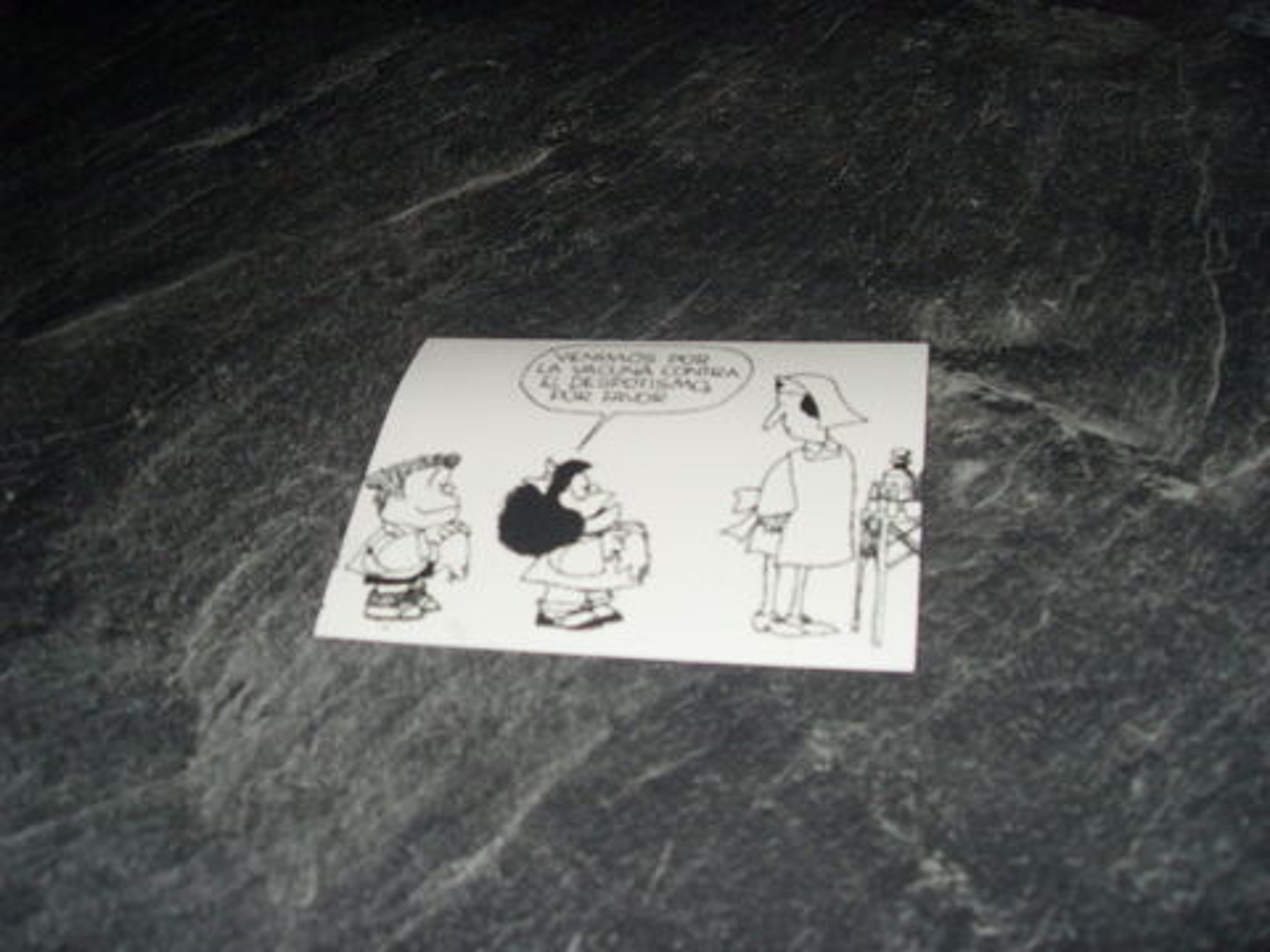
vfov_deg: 40.7
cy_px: 476
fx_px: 1284
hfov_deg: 52.6
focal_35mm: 35
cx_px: 635
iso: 100
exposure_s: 1/45
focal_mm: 6.3
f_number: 2.8
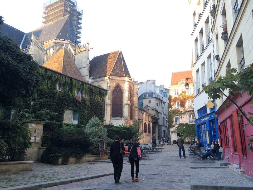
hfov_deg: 61.7
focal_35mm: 29
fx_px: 212
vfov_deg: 48.2
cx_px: 126
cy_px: 95
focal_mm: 4.15
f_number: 2.2
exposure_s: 1/120
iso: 50
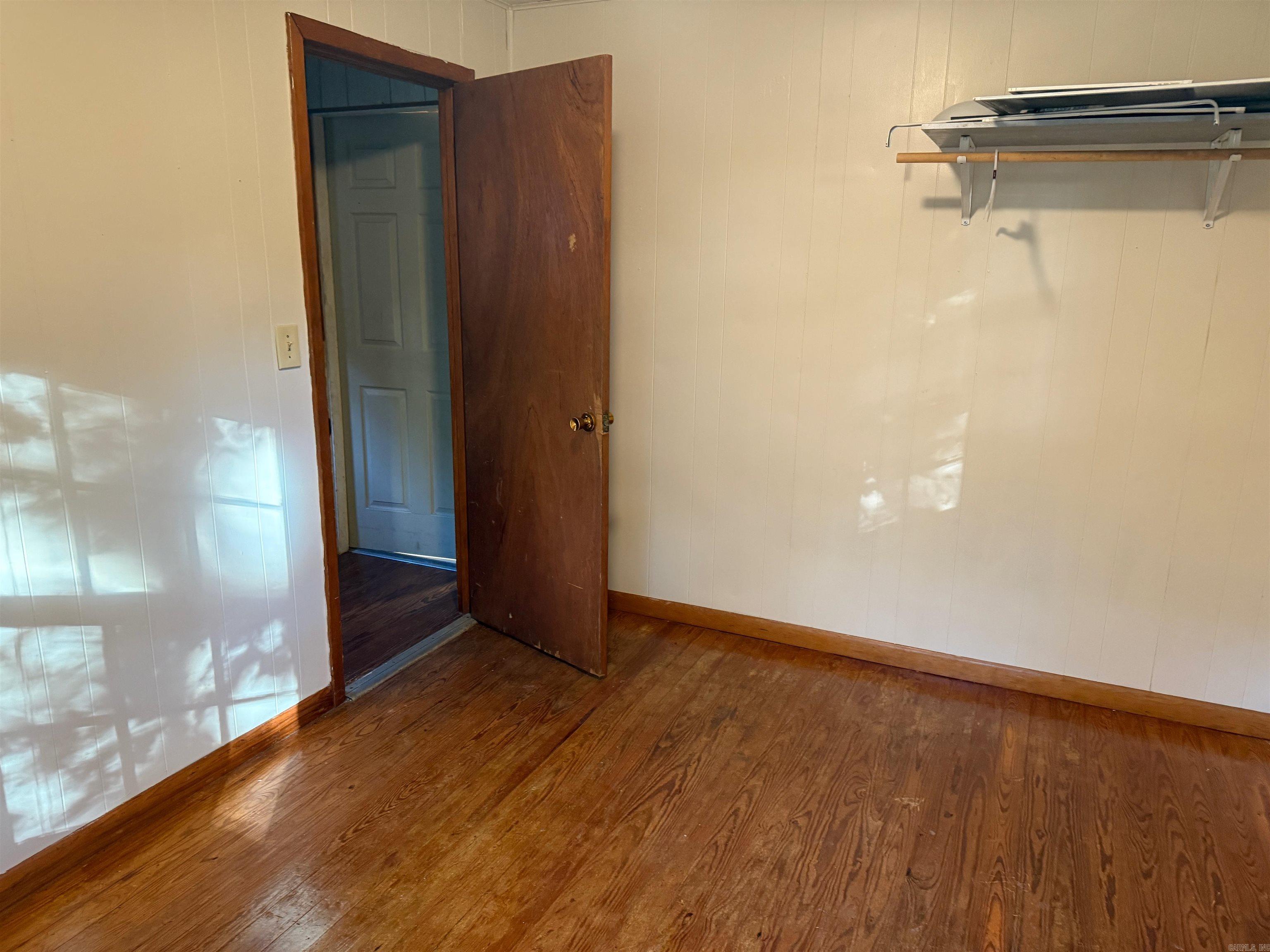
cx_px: 635
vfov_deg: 56.8
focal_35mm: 24
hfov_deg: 71.6
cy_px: 476
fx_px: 881
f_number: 1.78
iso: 400
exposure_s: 1/60
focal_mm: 6.76
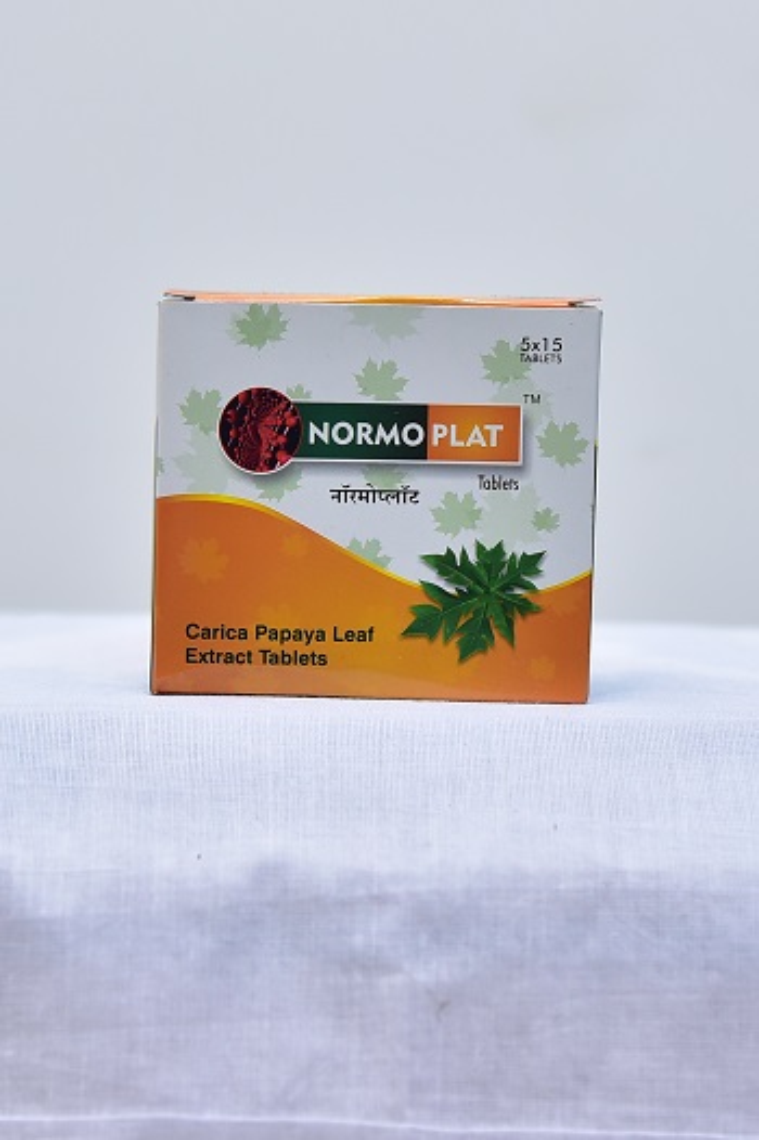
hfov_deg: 23.4
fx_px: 1837
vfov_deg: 34.5
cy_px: 570
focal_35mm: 58
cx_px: 380
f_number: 4
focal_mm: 58
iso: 1250
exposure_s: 1/125
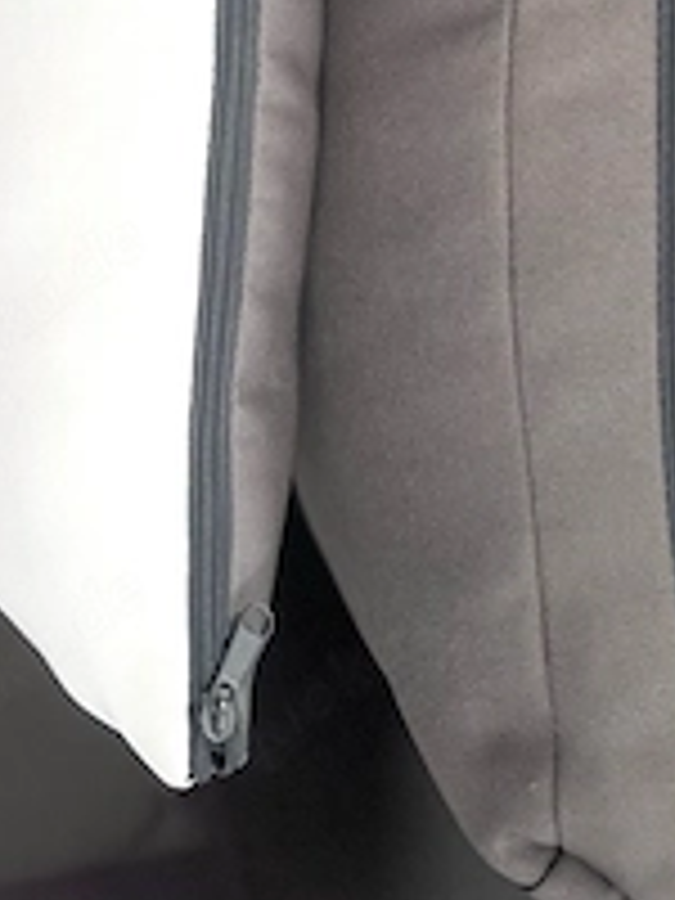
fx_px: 1352
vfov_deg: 33.9
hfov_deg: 27.8
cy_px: 18
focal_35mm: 52
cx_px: 454
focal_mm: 5.7
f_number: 1.5
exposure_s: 1/60
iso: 500
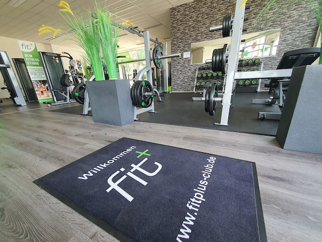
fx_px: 130
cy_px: 126
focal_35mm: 14
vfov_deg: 85.7
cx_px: 161
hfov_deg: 102.1
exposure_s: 1/50
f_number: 2.2
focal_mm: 1.8
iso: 100
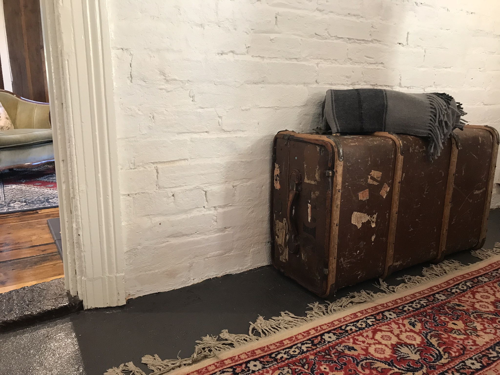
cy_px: 188
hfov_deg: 63.4
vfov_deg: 49.7
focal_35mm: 28
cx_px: 250
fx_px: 404
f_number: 1.8
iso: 50
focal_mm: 3.99
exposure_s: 1/17
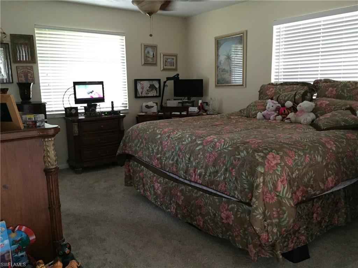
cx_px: 179
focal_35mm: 29
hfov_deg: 61.7
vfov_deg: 48.2
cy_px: 134
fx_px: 300
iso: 400
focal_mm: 4.15
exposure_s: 1/15
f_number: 2.2
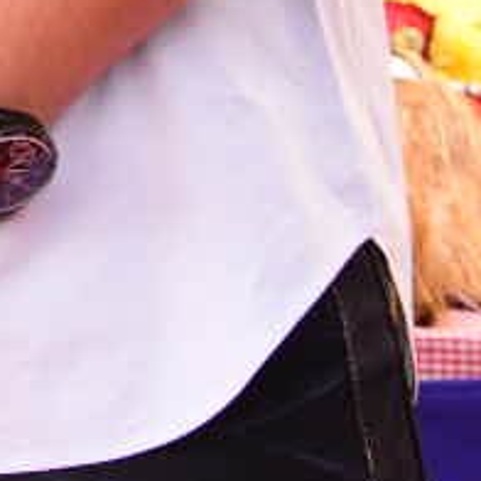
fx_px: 4197
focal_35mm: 267
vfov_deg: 6.2
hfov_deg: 6.0
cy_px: -768
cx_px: -1045
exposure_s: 1/125
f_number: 7.1
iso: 1600
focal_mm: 38
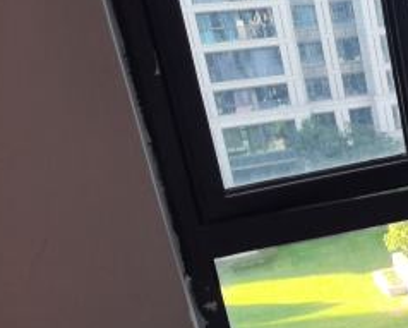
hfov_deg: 23.3
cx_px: 662
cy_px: 287
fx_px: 713
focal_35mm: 59
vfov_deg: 25.2
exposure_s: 1/100
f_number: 1.8
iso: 160
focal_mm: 4.4
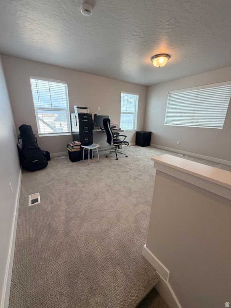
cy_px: 154
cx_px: 116
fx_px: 125
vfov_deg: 102.1
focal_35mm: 14
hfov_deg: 85.7
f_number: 2.2
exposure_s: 1/120
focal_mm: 2.22
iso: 100
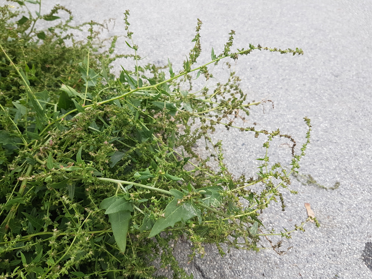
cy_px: 140
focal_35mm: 26
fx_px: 279
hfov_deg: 67.3
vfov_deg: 53.1
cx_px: 186
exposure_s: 1/100
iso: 50
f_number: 1.7
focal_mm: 4.2
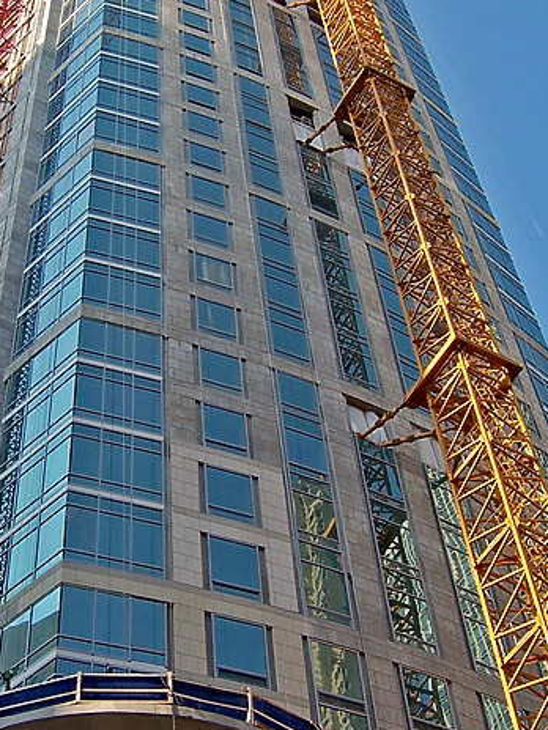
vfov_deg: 30.3
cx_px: 201
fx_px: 1351
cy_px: 395
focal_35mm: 64
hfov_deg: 22.9
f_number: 3.4
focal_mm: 5.5
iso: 80
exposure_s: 1/350
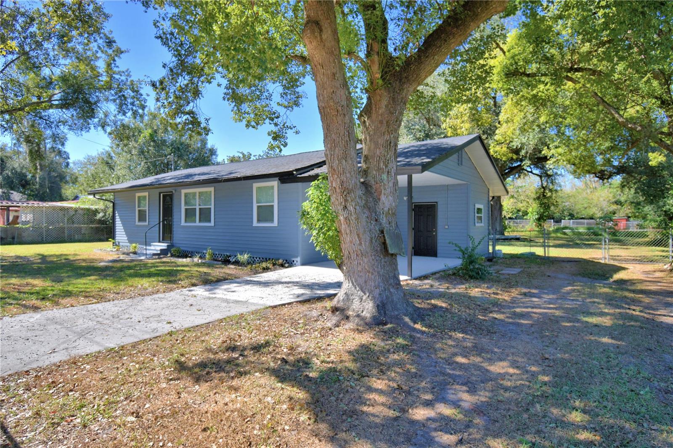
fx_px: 355
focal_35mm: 19
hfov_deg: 86.9
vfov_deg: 64.5
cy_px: 224
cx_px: 336
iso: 125
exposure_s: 1/500
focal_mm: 13
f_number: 4.8
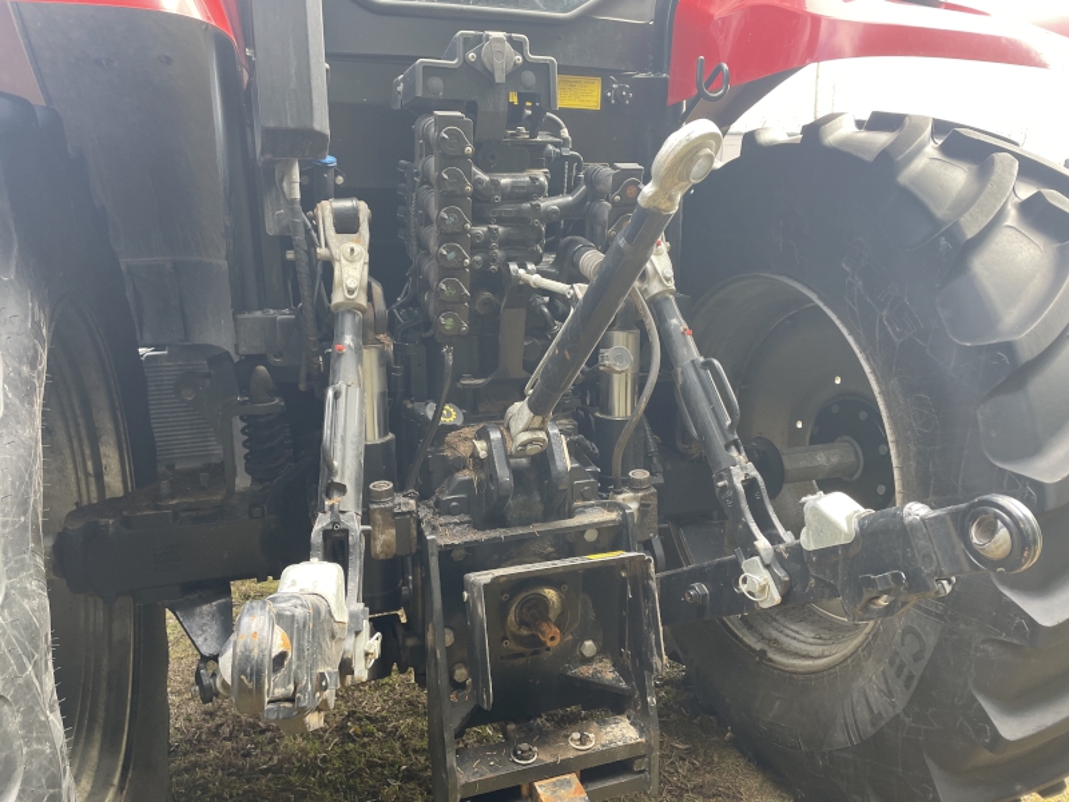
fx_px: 803
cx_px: 534
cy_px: 401
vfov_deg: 53.1
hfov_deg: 67.3
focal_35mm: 26
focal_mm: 4.2
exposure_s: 1/121
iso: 64
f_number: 1.6
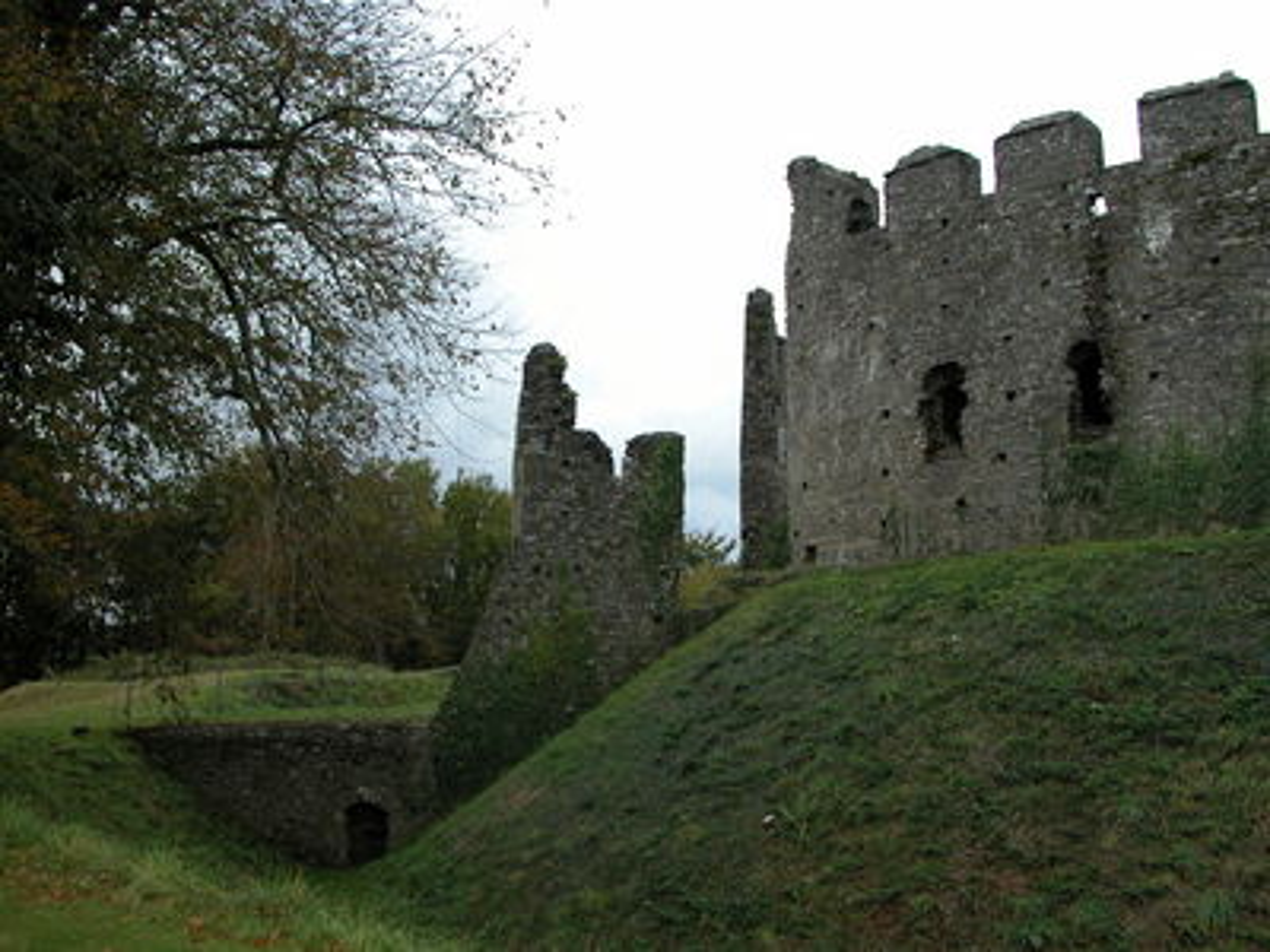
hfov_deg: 51.4
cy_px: 476
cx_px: 635
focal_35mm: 36
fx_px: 1321
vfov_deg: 39.7
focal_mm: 9.2
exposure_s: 1/152
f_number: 4
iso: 100
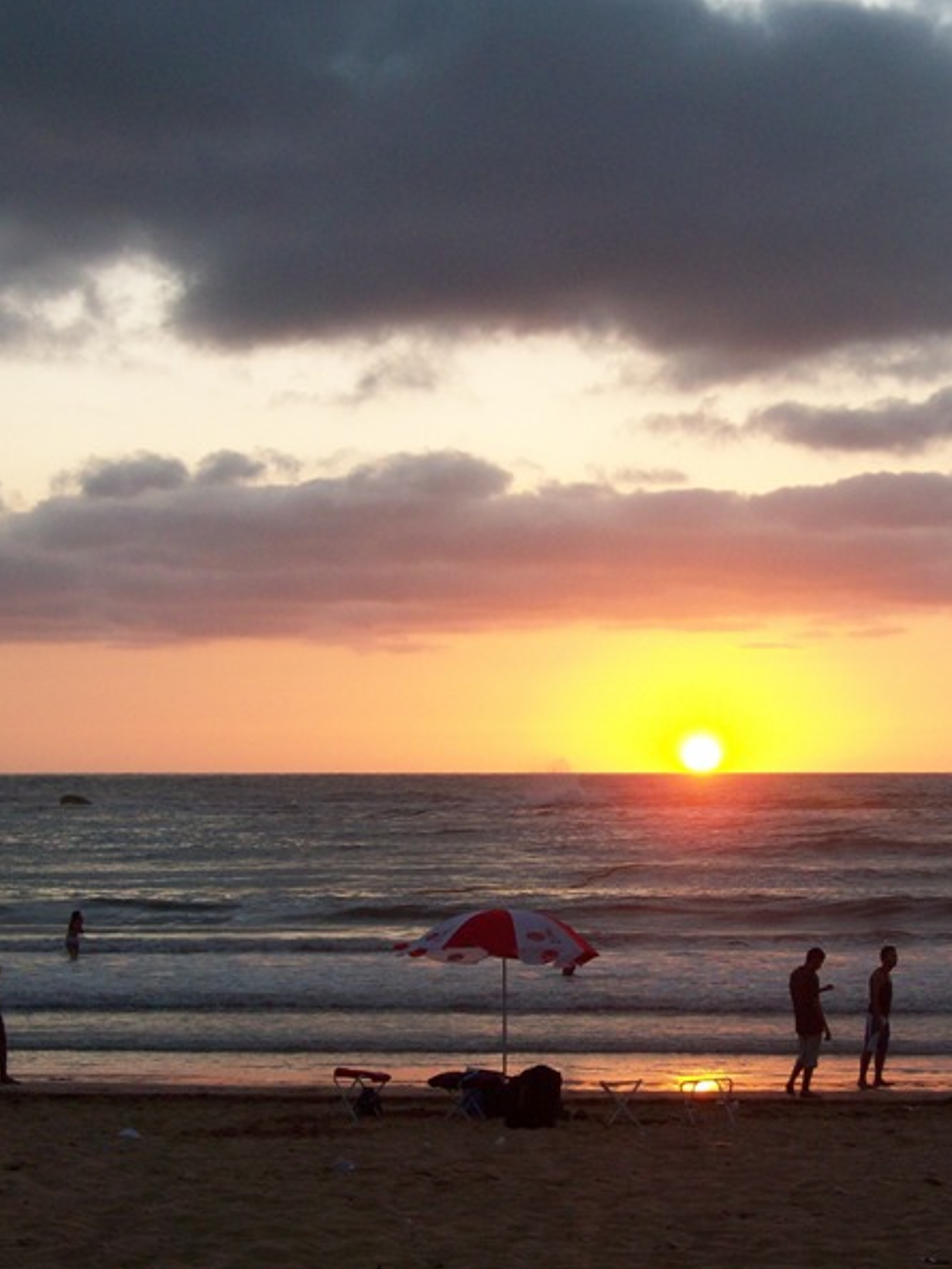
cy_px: 640
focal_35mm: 89
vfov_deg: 22.0
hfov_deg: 16.5
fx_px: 3262
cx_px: 719
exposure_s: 1/92.1
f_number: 4.1
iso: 64
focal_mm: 11
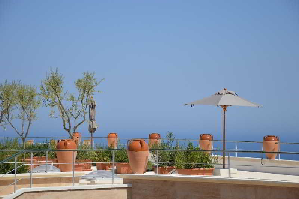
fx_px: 934
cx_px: 150
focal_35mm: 112
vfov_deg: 12.2
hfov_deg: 18.2
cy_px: 100
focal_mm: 75
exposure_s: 1/640
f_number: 6.3
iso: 100
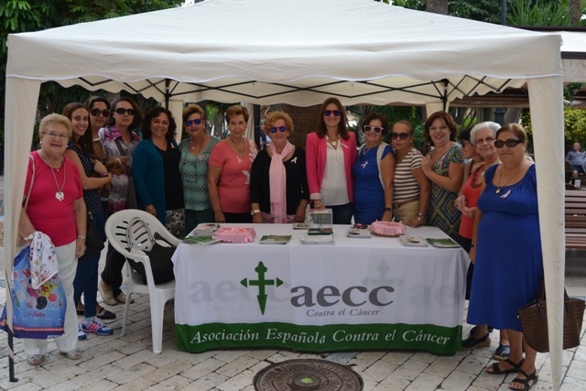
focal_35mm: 33
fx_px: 537
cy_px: 196
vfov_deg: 40.0
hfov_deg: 57.2
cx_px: 293
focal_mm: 22
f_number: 5.6
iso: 100
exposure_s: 1/125
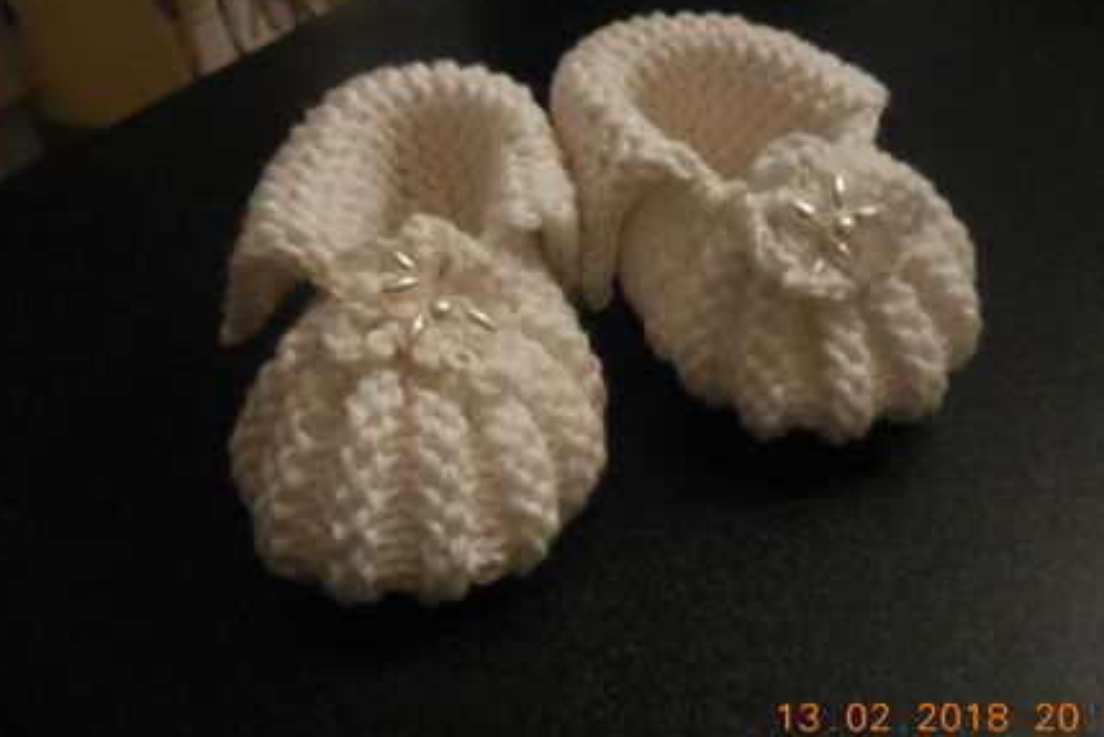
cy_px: 344
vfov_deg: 45.0
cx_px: 583
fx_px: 890
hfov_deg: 63.6
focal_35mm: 29
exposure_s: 1/8
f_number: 3.7
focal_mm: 4.5
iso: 800
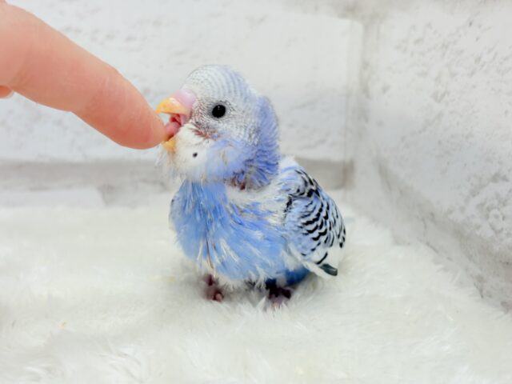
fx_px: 769
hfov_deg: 36.8
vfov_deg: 28.0
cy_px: 192
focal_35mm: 52
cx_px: 256
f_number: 1.6
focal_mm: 5.96
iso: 80
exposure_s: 1/100
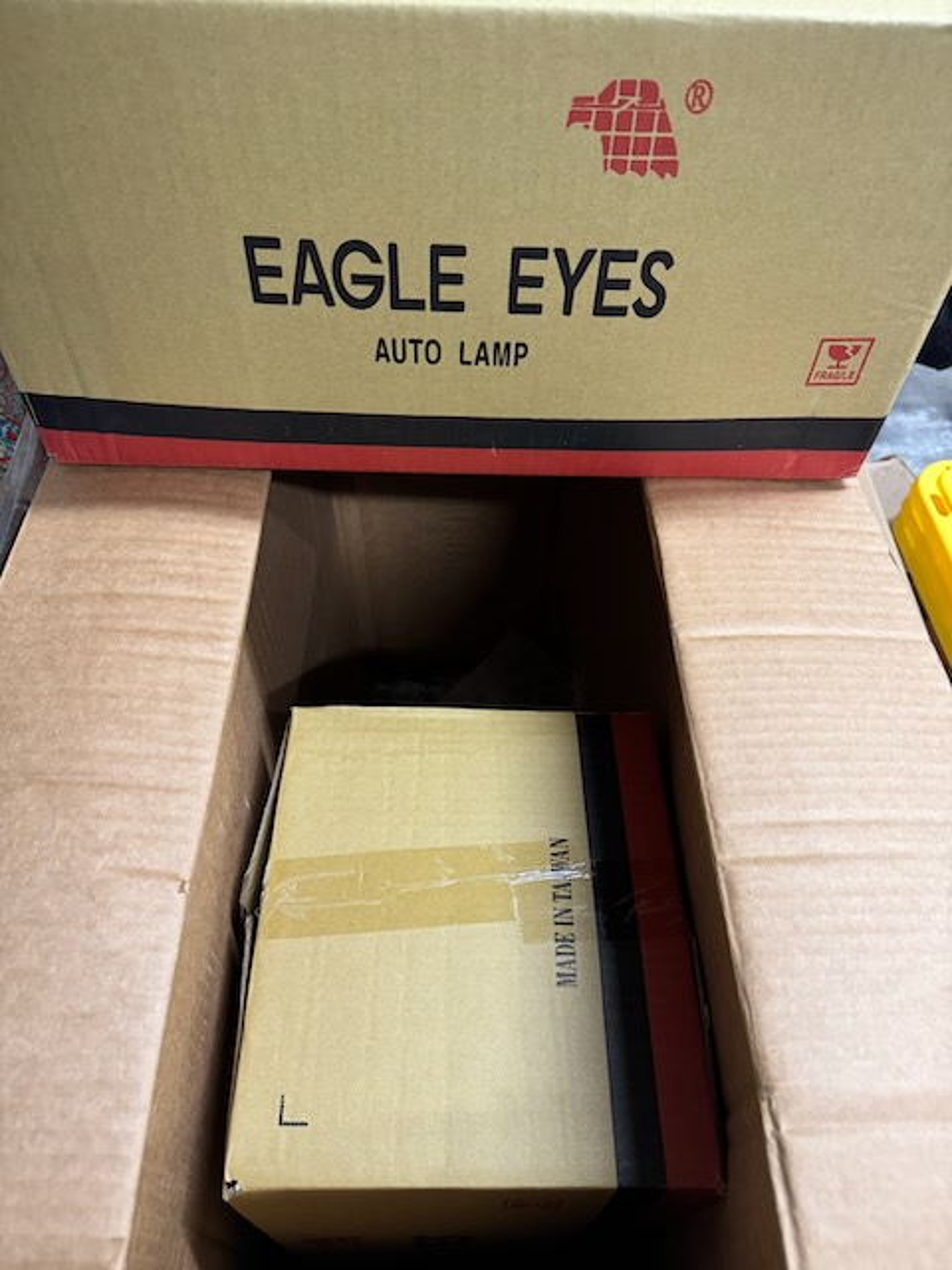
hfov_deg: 56.8
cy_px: 635
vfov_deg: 71.6
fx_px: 880
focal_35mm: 24
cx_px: 476
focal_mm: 6.76
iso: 400
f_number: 1.78
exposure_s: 1/60
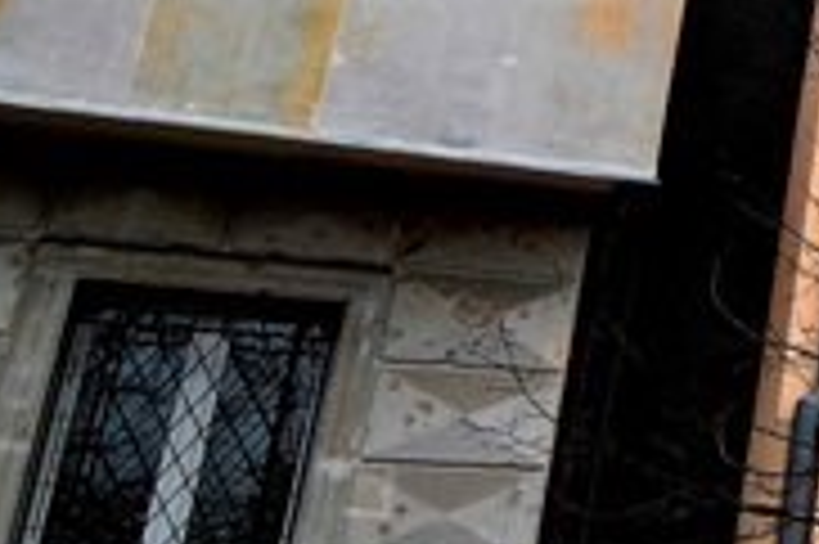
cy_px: -70
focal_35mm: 79
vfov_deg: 16.7
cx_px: 1562
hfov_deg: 18.5
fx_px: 1796
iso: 250
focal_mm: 12
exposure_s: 1/160
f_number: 6.3
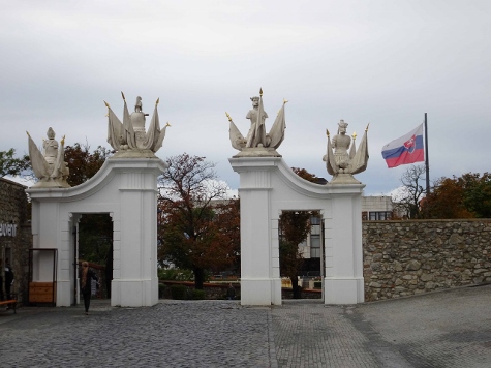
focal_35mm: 58
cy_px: 184
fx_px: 822
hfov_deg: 33.2
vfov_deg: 25.2
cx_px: 246
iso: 80
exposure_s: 1/500
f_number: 4.5
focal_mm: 9.87
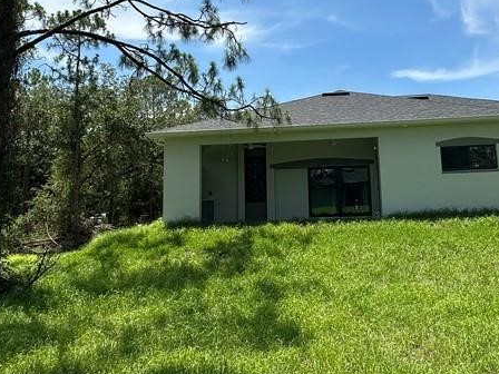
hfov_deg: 56.2
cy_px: 128
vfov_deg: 43.6
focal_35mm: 32
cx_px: 310
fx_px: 461
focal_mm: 2.22
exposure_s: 1/2132
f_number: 2.2
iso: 50
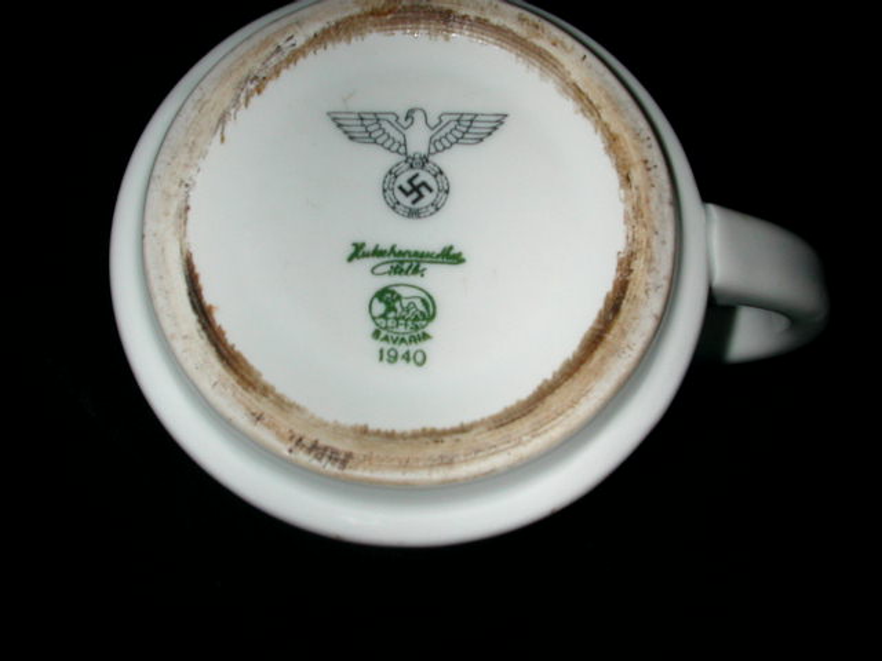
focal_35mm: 37
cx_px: 441
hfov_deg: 50.1
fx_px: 943
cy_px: 330
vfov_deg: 38.7
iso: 100
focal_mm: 5.6
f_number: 4.5
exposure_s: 1/59.9
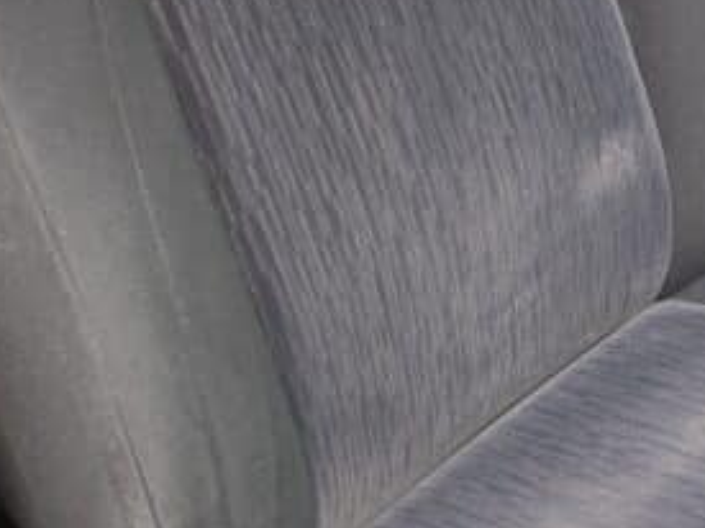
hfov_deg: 25.2
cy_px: -87
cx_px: 908
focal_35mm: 67
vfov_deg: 20.6
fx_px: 1364
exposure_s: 1/180
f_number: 1.8
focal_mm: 5.4
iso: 40
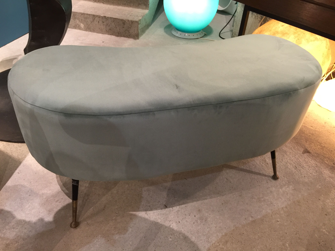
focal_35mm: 29
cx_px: 168
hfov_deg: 61.7
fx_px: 281
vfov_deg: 48.2
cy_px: 126
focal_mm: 4.15
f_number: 2.2
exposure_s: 1/17
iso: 125
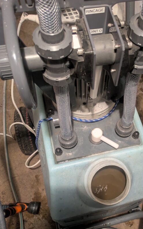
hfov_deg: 36.7
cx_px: 102
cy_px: 140
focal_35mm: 34
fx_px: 212
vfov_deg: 56.2
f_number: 1.89
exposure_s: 1/25
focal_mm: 5.43
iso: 761
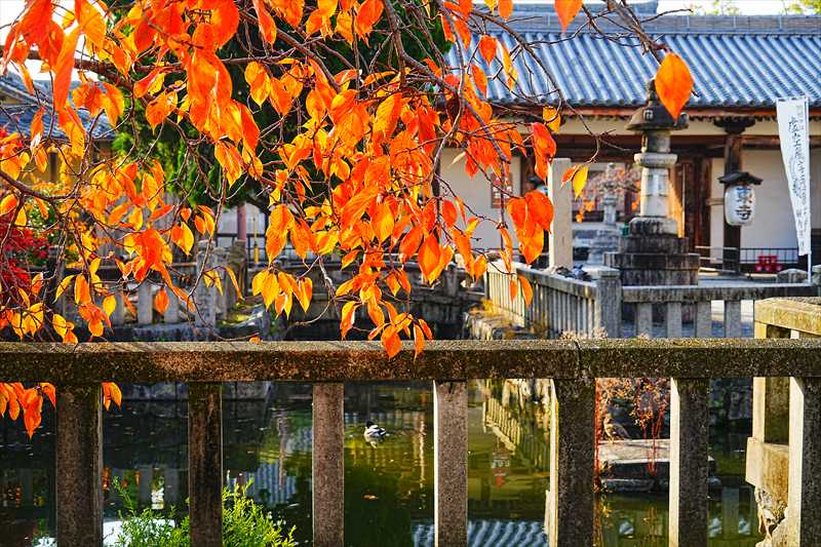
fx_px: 1208
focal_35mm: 53
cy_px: 274
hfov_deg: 37.5
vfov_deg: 25.5
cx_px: 410
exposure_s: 1/100
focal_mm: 53
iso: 100
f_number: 6.3
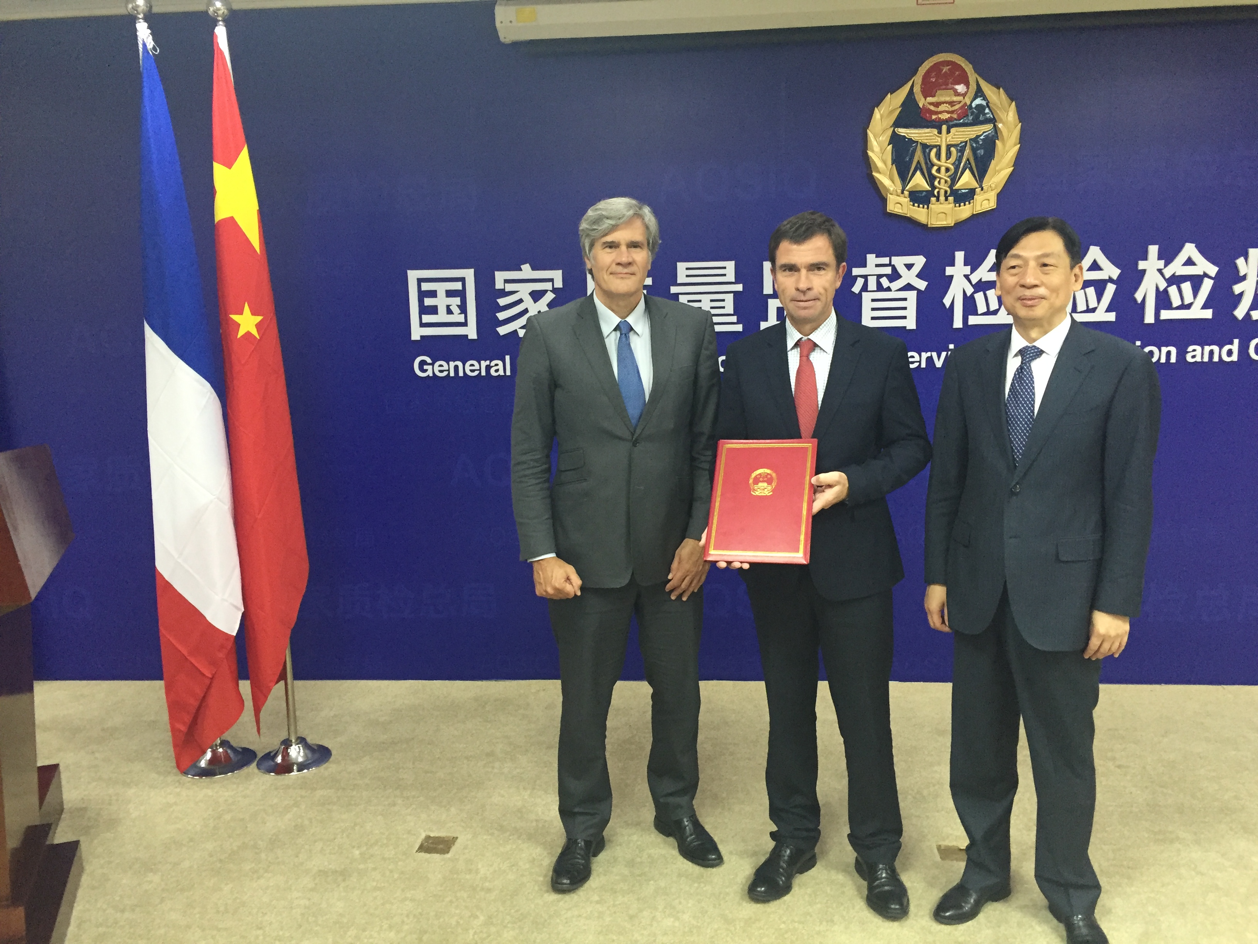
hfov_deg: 61.7
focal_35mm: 29
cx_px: 629
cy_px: 472
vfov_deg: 48.2
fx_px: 1054
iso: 200
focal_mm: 4.15
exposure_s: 1/33
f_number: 2.2
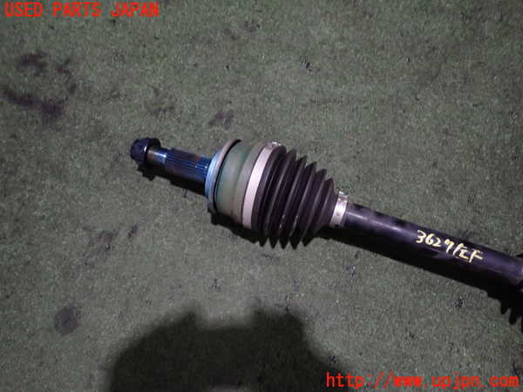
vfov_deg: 54.9
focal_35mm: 25
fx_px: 378
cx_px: 262
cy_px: 196
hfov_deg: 69.4
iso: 400
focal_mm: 4.5
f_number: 2
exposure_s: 1/30
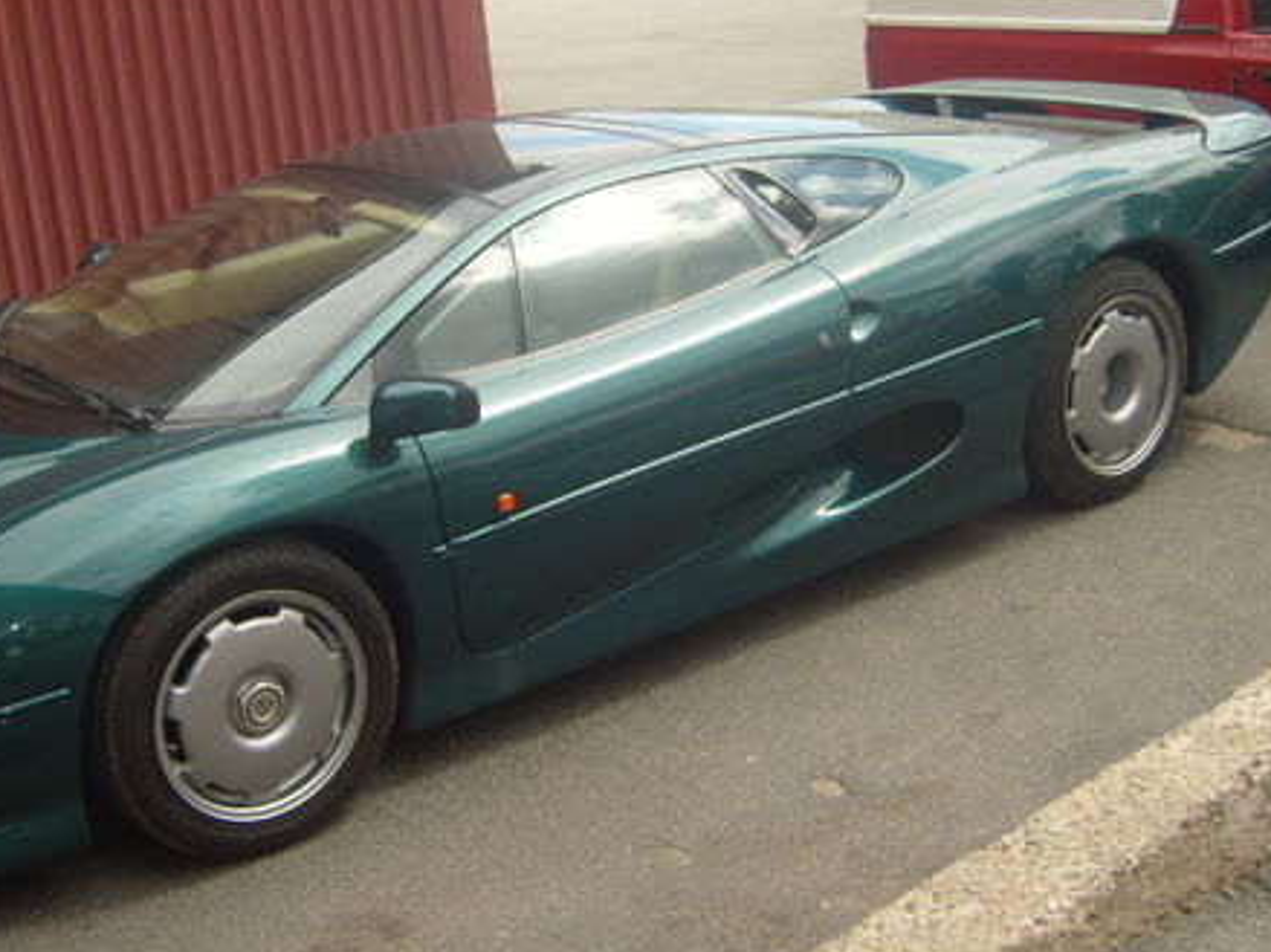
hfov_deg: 37.2
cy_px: 405
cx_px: 446
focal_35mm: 51
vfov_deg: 28.5
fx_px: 1872
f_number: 7.1
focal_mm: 7.4
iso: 80
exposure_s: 1/125
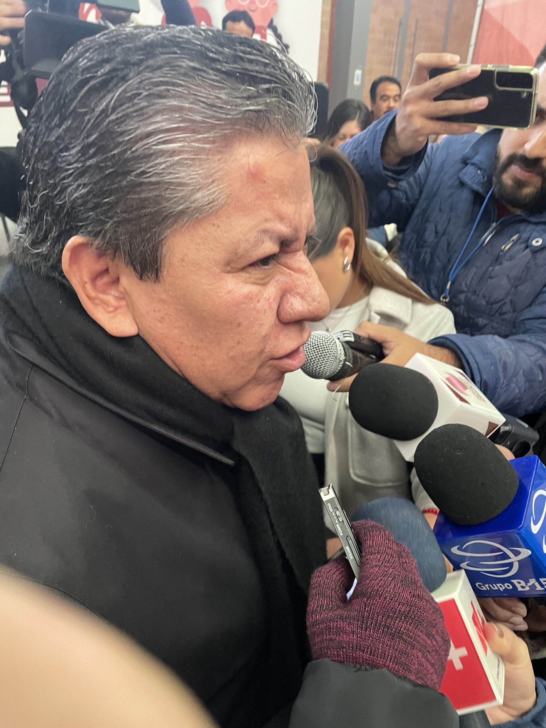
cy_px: 364
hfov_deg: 53.1
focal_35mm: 26
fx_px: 547
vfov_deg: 67.3
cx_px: 273
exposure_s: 1/60
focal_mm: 4.2
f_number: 1.6
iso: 320
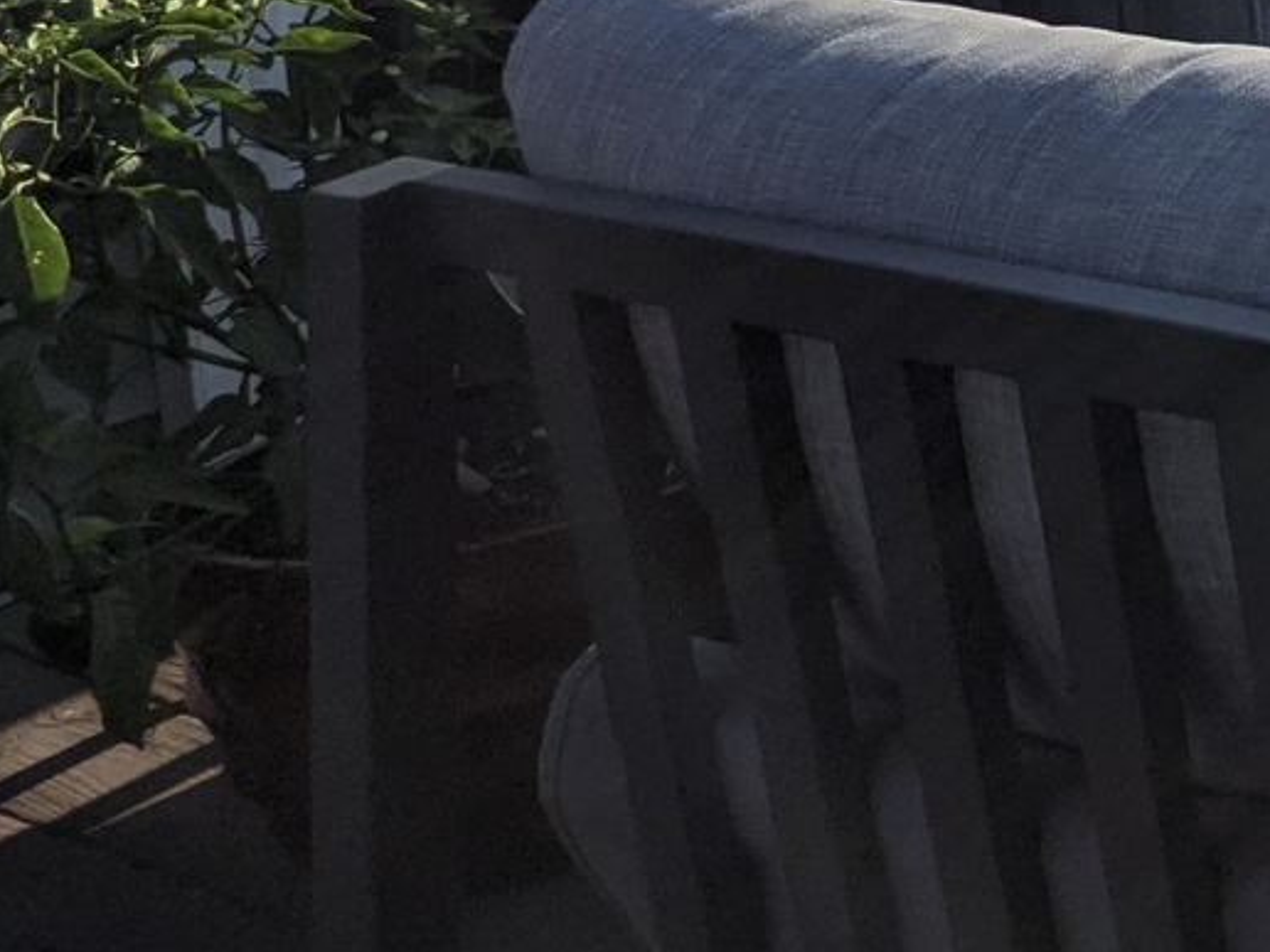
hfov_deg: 20.1
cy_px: -389
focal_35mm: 62
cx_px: 2400
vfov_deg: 20.8
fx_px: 2275
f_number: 2.2
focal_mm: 2.22
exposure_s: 1/5917
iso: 40
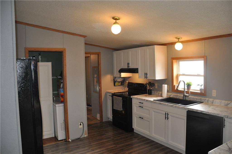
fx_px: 174
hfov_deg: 67.5
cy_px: 77
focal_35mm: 27
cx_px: 116
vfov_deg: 47.8
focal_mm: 18
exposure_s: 1/100
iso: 800
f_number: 3.5
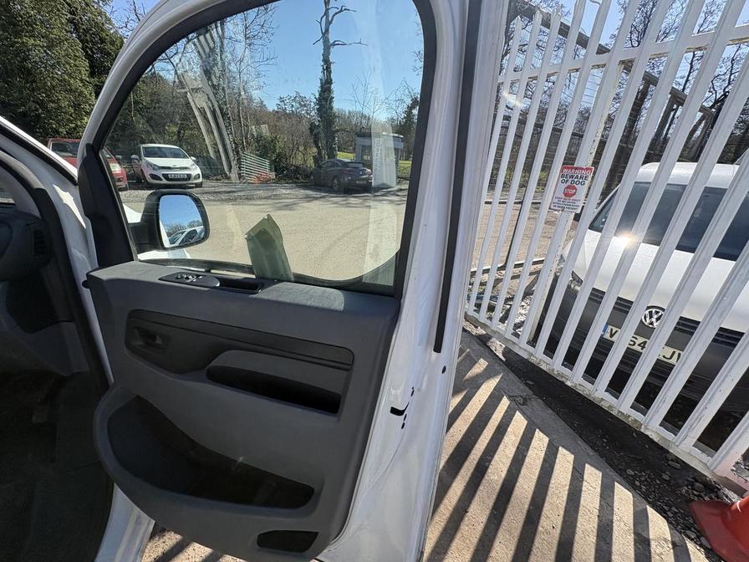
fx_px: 303
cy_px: 281
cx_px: 374
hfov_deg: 102.1
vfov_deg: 85.7
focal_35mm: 14
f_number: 2.2
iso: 50
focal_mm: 2.22
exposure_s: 1/868
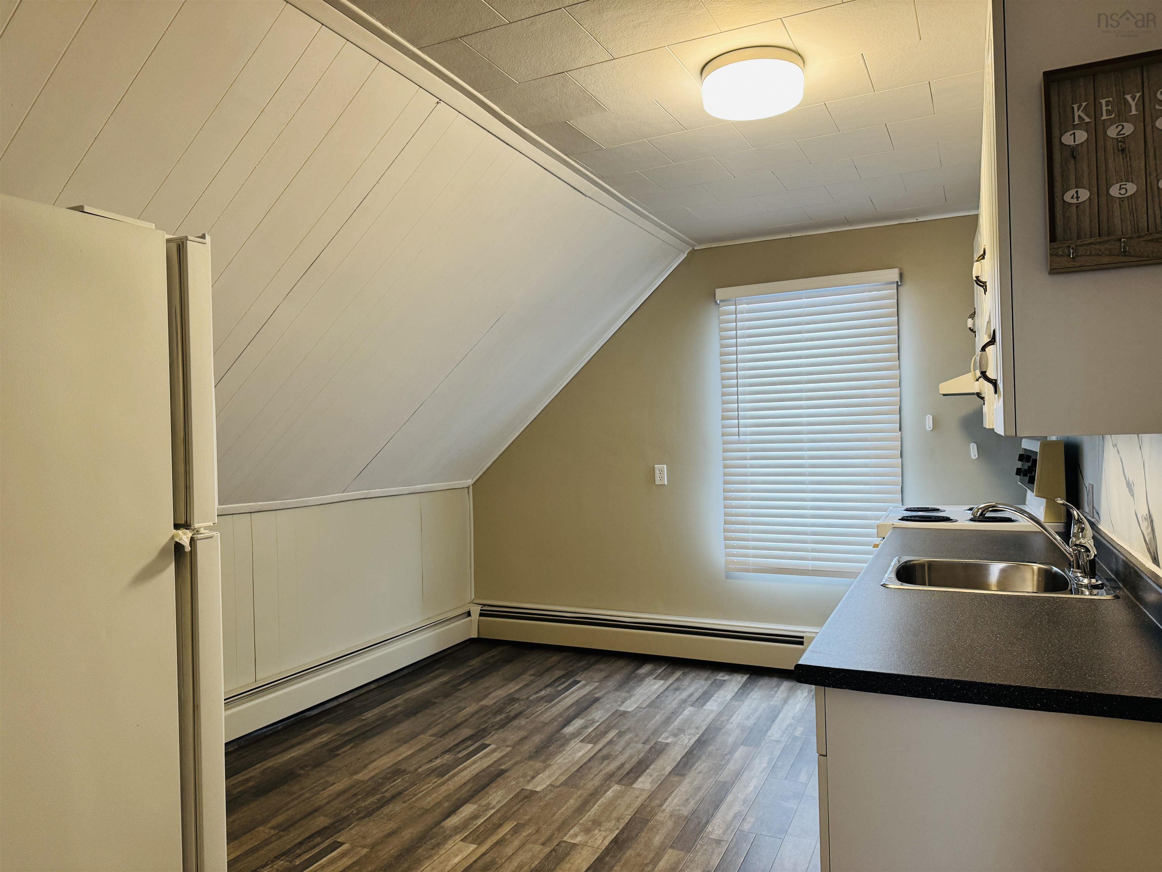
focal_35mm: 24
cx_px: 581
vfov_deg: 56.8
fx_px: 806
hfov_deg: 71.6
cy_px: 436
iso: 200
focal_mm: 6.76
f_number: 1.78
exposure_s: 1/60
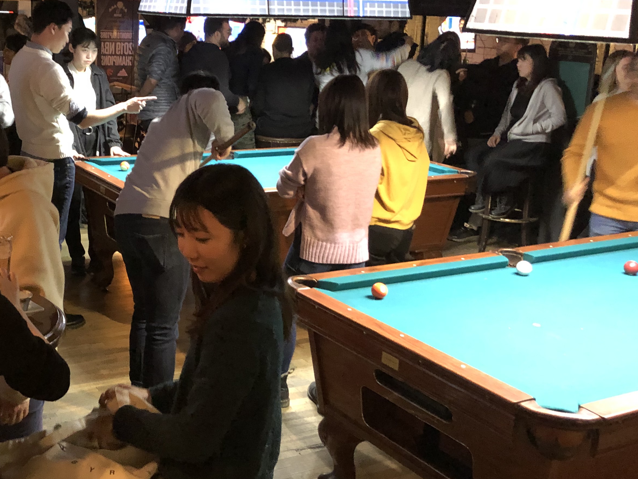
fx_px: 885
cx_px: 136
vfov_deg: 30.2
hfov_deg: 38.3
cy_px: 193
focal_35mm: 48
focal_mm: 4
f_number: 1.8
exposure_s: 1/4
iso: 200
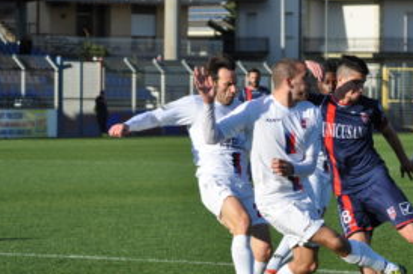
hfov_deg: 7.7
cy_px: 133
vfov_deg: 5.1
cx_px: 289
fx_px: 3058
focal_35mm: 267
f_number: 7.1
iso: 400
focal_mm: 105
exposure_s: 1/1600
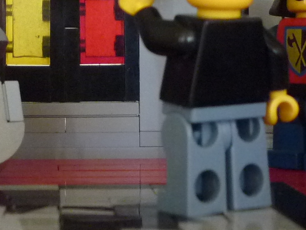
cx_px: 61
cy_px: -117
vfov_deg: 11.5
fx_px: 1096
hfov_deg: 15.8
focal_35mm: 124
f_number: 2.8
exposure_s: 1/160
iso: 400
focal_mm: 5.5
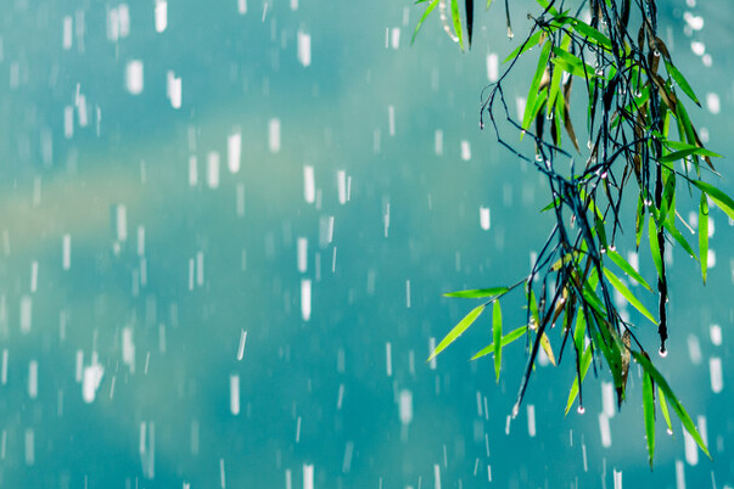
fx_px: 4261
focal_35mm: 209
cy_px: 366
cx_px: 242
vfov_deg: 6.6
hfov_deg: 9.8
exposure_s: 1/250
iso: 400
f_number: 3
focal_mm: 105
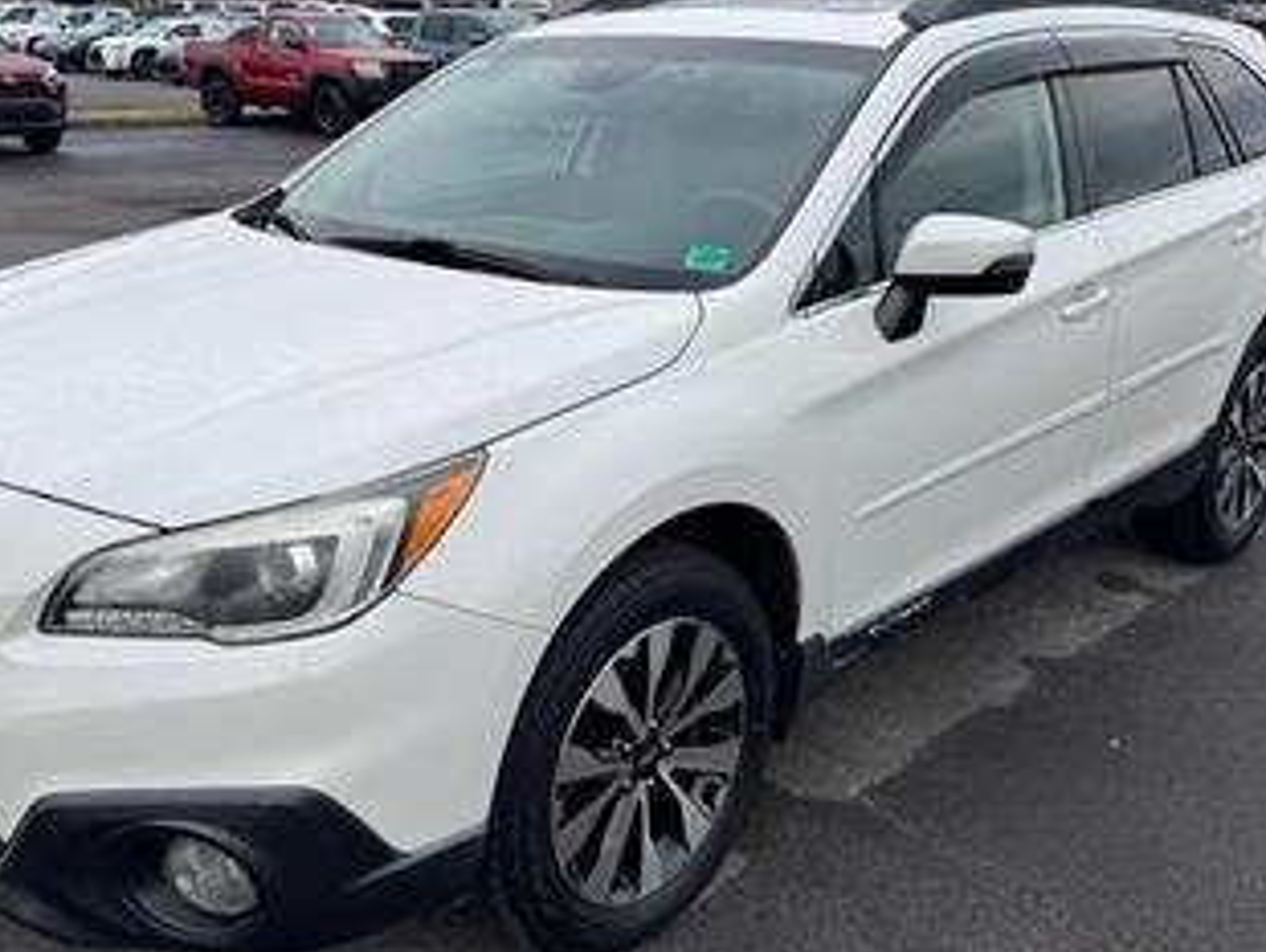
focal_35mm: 39
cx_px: 498
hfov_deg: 47.5
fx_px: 1427
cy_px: 462
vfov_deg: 36.9
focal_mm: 6.76
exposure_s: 1/2105
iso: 80
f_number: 1.78
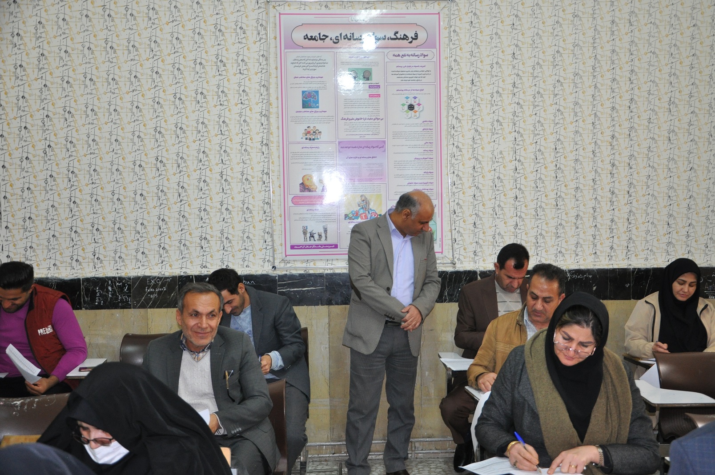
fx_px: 833
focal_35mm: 42
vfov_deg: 31.8
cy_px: 238
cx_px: 358
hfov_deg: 46.4
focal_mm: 28
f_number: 4
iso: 800
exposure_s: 1/60
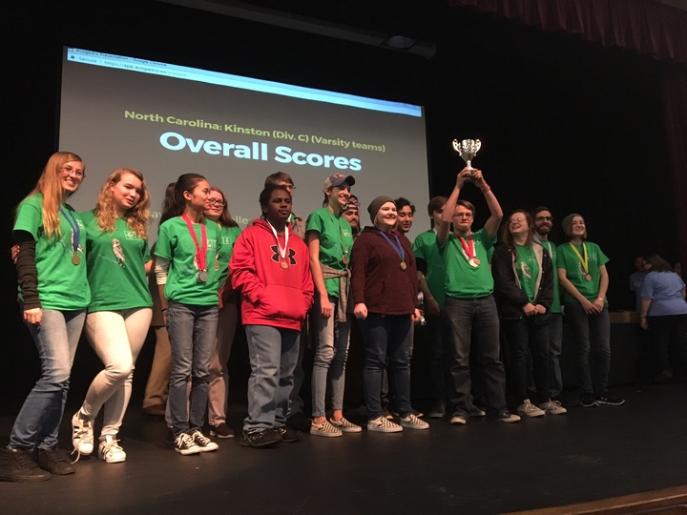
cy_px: 258
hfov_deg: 61.7
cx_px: 344
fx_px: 576
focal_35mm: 29
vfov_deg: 48.2
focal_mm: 4.15
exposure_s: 1/15
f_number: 2.2
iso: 250
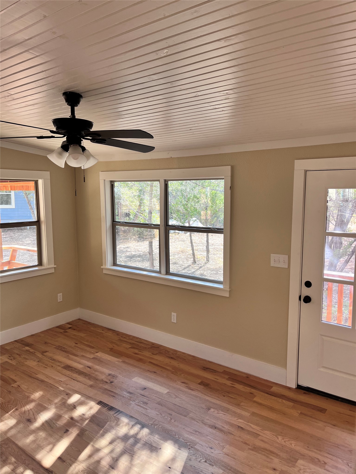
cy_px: 237
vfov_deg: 67.3
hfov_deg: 53.1
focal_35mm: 26
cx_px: 178
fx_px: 357
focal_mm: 5.1
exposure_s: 1/122
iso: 64
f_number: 1.6
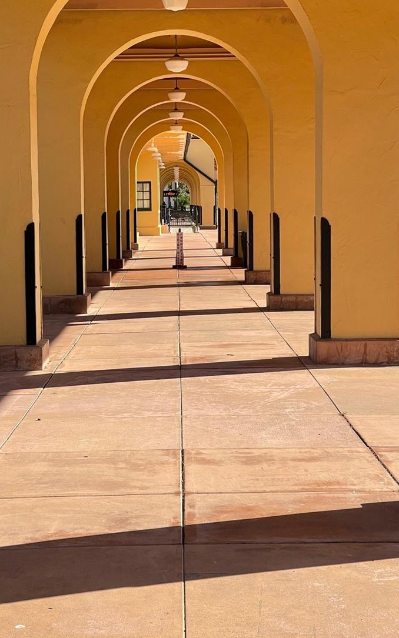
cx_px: 187
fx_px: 1305
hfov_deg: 17.4
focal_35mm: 75
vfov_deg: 27.5
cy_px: 292
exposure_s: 1/713
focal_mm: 7.5
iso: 20
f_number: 2.2
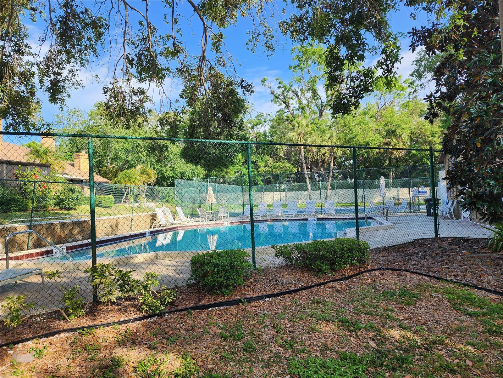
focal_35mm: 23
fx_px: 334
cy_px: 189
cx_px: 252
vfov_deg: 58.9
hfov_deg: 73.9
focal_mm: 6.4
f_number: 1.8
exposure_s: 1/405
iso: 12
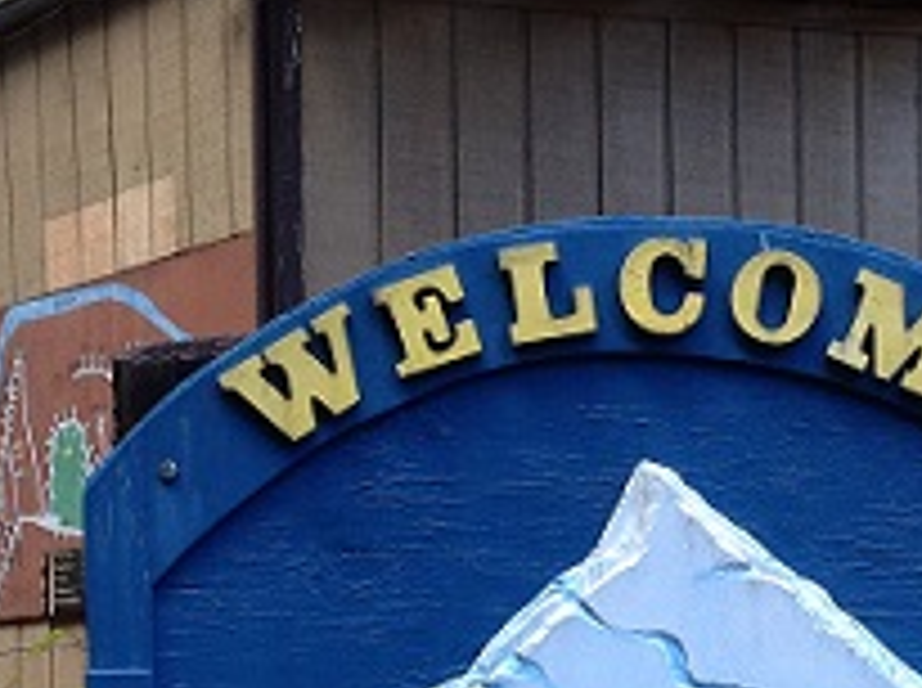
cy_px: 818
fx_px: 2287
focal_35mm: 86
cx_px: 715
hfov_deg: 22.5
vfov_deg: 16.4
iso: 80
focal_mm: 4.28
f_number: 2.4
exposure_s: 1/120
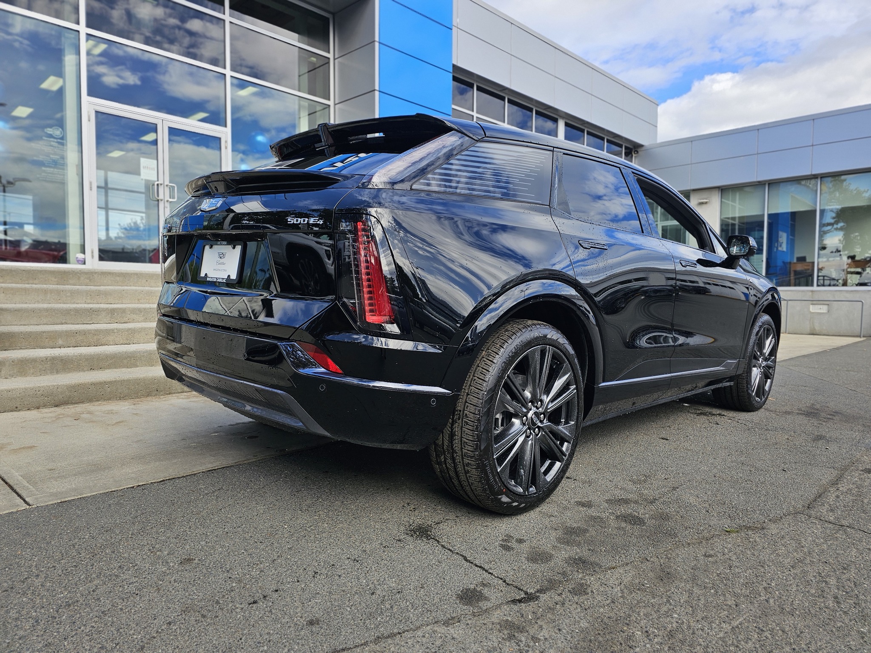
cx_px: 436
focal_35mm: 23
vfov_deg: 58.9
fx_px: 579
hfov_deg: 73.9
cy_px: 326
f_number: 1.7
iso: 10
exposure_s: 1/369
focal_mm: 6.3
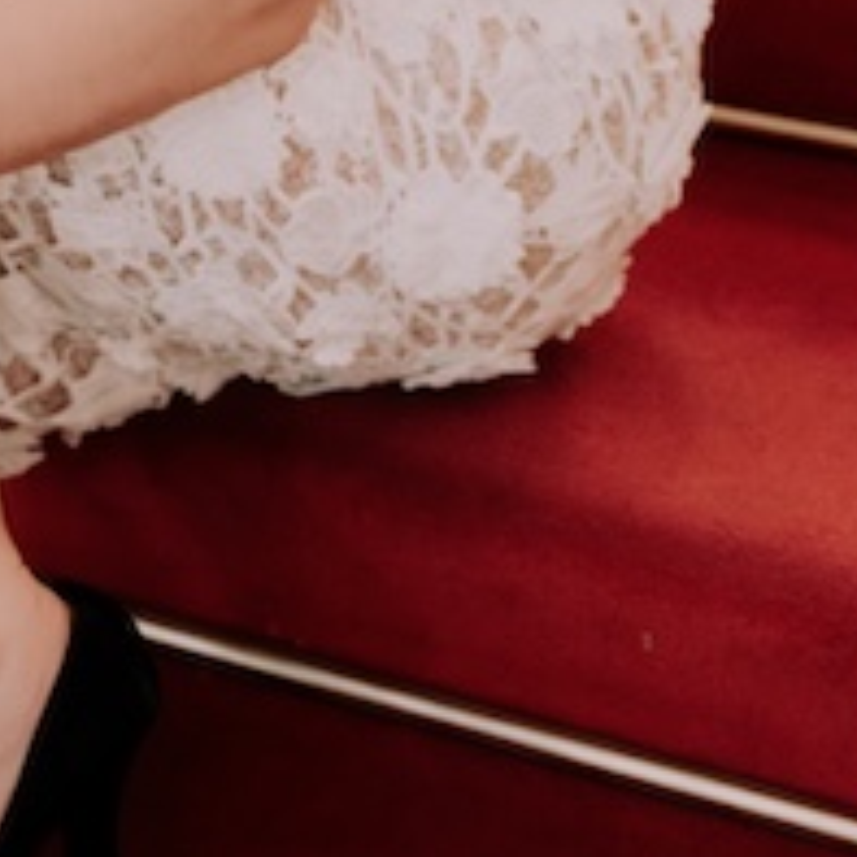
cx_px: 0
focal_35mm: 132
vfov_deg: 13.1
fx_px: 3697
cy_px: 17
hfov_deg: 13.1
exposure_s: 1/80
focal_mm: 34
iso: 2000
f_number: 2.8
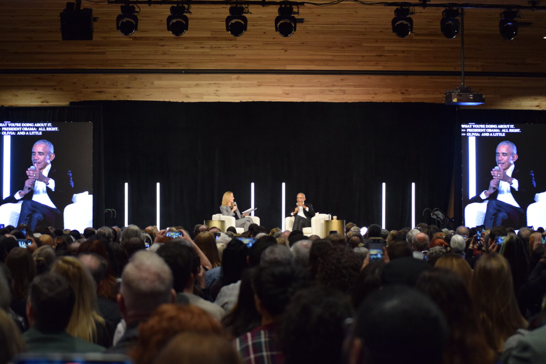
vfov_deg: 16.6
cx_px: 273
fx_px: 1251
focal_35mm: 82
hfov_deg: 24.6
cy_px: 182
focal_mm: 55
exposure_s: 1/60
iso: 2000
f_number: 4
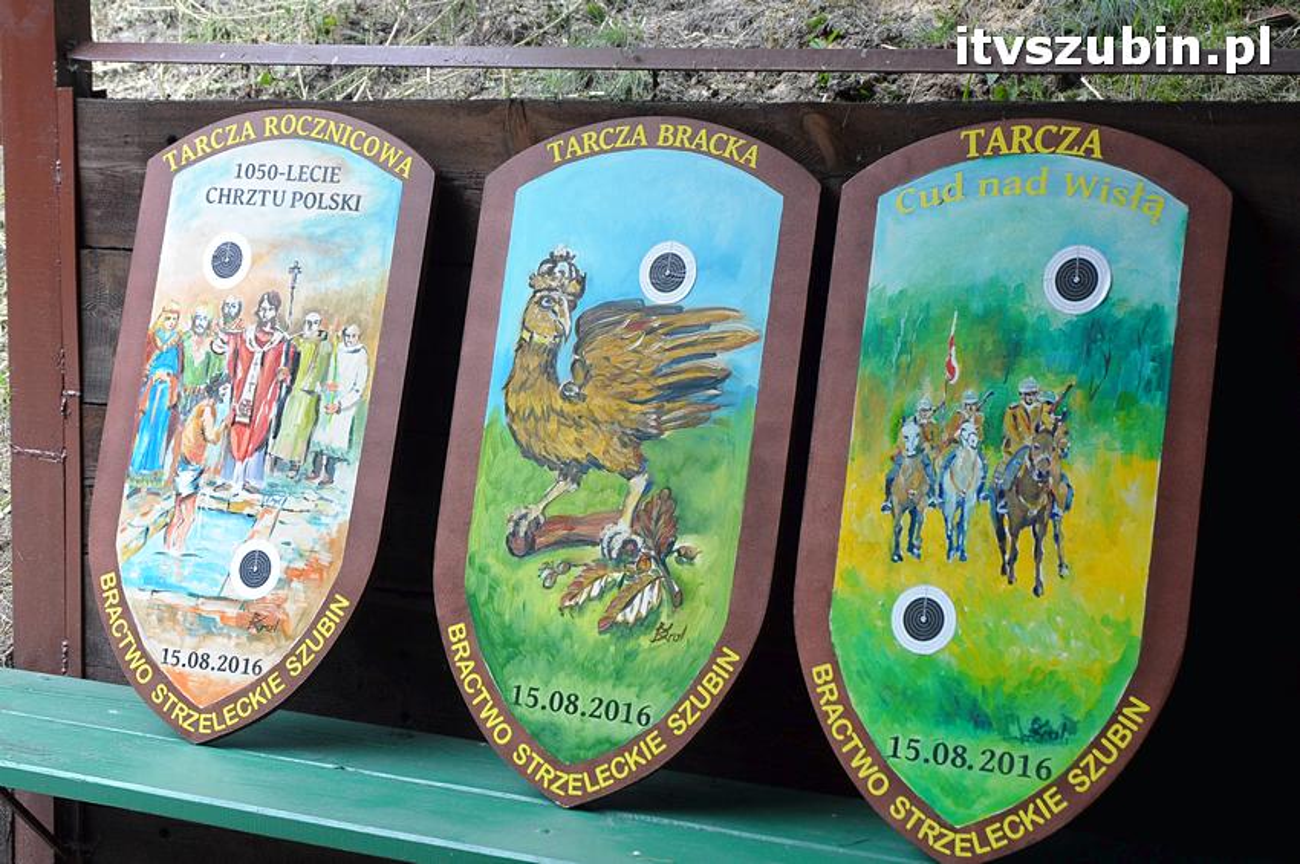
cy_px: 432
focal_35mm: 69
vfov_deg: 19.7
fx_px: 2489
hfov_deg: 29.3
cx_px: 650
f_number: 8
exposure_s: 1/250
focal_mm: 46
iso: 800
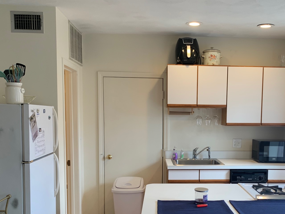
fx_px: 338
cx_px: 182
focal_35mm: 41
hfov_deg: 45.3
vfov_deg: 34.7
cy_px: 150
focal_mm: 4.25
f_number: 1.8
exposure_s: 1/120
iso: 64
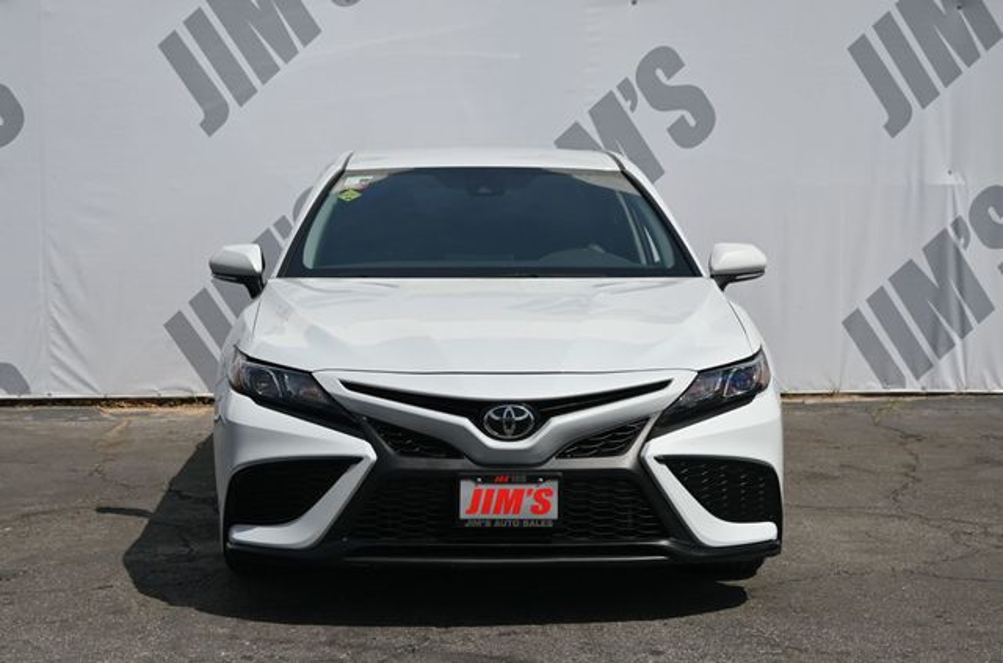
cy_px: 332
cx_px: 502
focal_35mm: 63
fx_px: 1750
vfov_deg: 21.4
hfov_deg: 32.0
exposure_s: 1/320
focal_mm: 42
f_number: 7.1
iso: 100
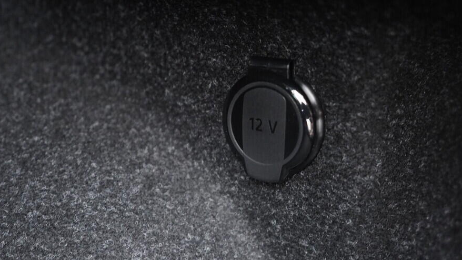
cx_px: 256
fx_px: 539
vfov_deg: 27.1
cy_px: 133
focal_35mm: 44
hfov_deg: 46.3
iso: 2000
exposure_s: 1/40
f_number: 2.8
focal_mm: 24
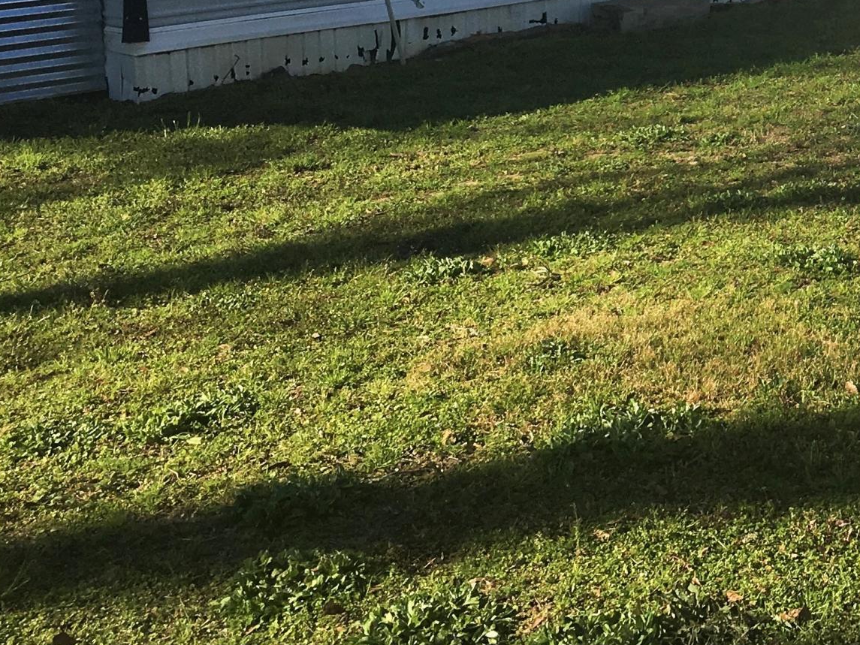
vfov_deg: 18.7
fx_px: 1888
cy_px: -38
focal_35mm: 76
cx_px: 1000
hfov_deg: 23.7
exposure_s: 1/1282
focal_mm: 4.15
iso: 25
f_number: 2.2
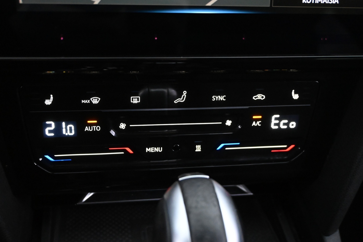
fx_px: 423
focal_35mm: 42
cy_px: 121
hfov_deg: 46.4
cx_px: 182
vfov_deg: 31.9
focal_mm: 28
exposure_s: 1/30
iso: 6400
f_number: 4.5
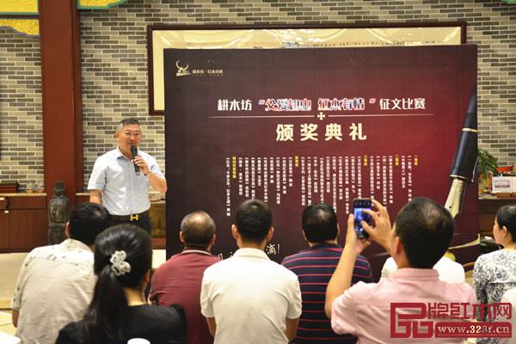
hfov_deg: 35.1
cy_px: 172
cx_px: 258
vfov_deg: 23.8
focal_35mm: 57
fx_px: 817
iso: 1250
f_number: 4.5
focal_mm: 38
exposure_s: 1/40
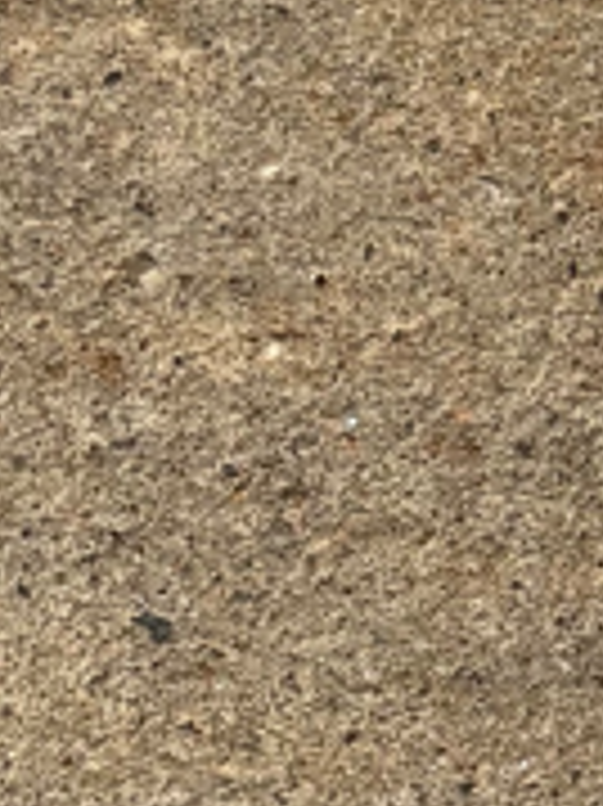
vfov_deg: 11.1
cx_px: 1292
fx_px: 4046
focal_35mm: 174
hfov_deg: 8.0
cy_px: -275
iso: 50
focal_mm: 5.96
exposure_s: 1/5814
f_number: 1.6
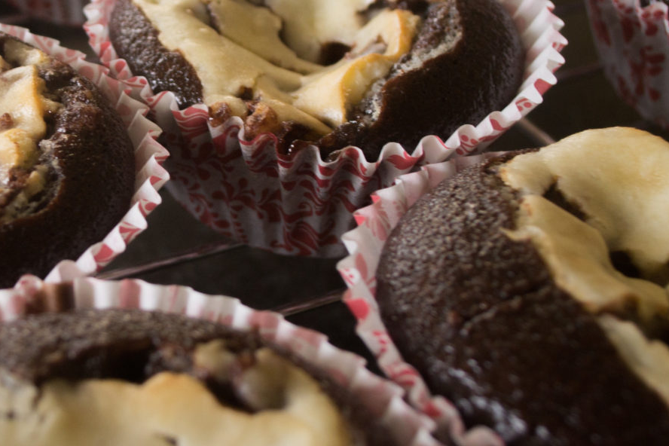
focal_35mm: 83
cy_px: 92
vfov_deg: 16.3
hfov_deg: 24.0
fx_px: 1542
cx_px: 111
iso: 200
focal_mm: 24
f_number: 5
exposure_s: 1/40
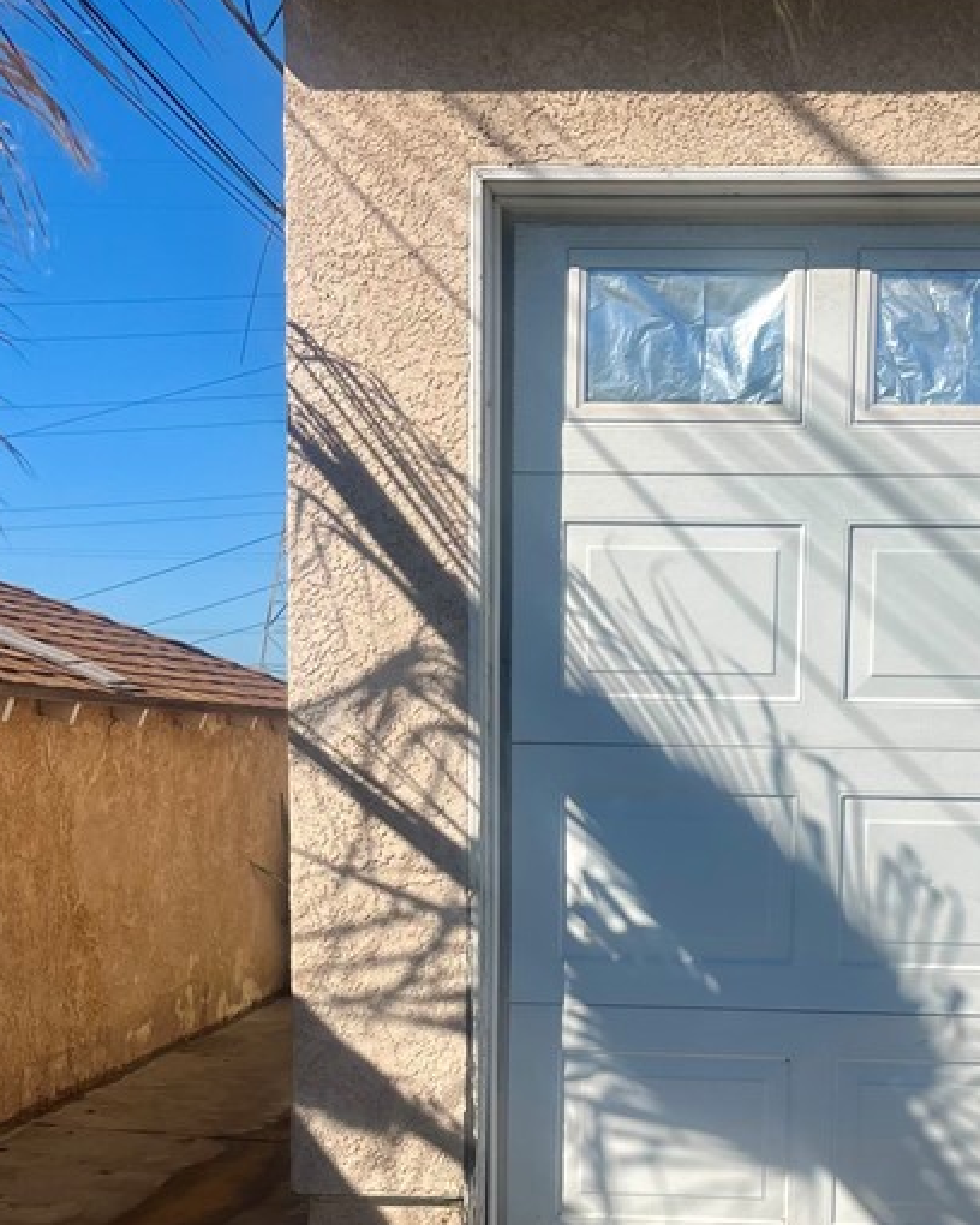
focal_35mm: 51
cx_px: 704
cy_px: 889
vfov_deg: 36.0
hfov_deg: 29.3
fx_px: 1849
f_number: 1.6
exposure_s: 1/6494
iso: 50
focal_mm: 5.1
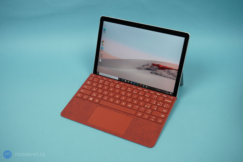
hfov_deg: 44.5
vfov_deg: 30.5
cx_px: 122
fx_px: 297
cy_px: 81
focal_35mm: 44
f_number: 5.6
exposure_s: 1/200
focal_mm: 44
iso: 1250
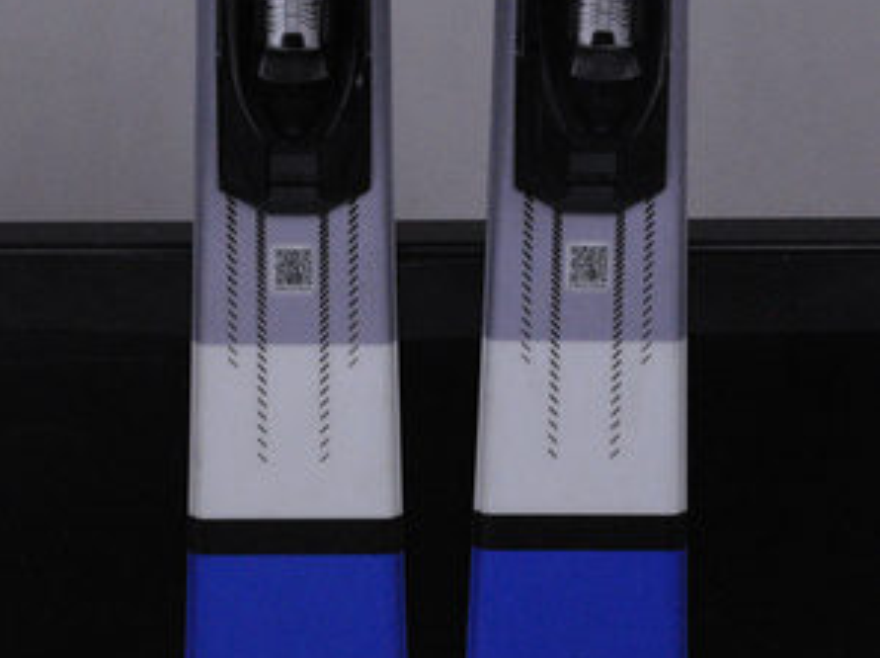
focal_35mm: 153
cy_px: 415
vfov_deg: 9.7
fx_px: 3885
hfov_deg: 12.9
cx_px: 440
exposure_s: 1/125
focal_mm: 70
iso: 3200
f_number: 16
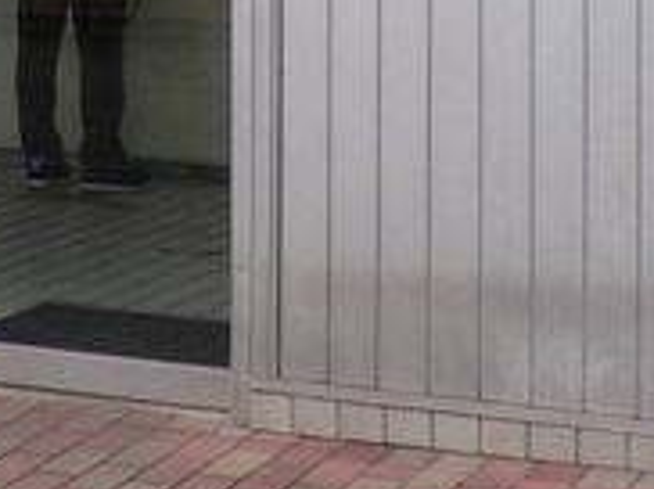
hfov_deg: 12.8
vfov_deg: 9.5
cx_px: -280
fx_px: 2792
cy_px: -385
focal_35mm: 148
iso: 100
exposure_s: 1/500
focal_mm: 5.8
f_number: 2.8
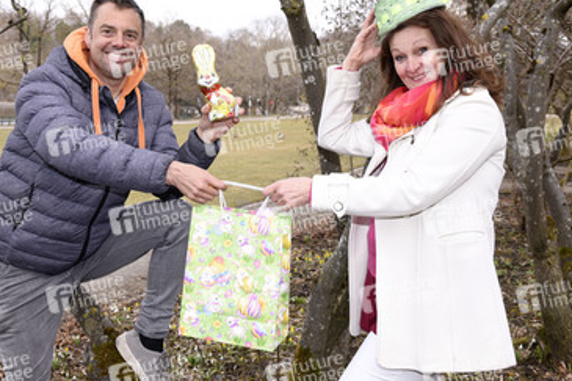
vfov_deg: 28.6
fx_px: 746
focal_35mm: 47
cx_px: 264
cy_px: 177
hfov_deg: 41.9
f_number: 8
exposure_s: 1/160
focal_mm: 38
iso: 250
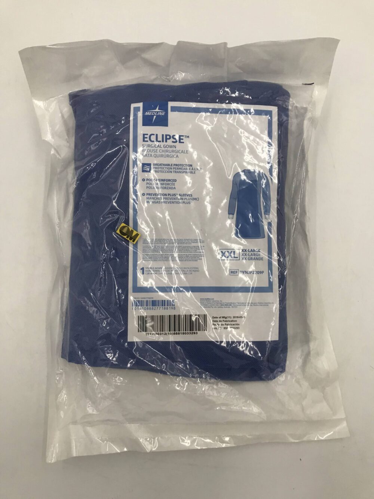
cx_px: 187
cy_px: 250
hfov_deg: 49.8
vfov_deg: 63.4
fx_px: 403
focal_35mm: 28
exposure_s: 1/40
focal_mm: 3.99
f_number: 1.8
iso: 25
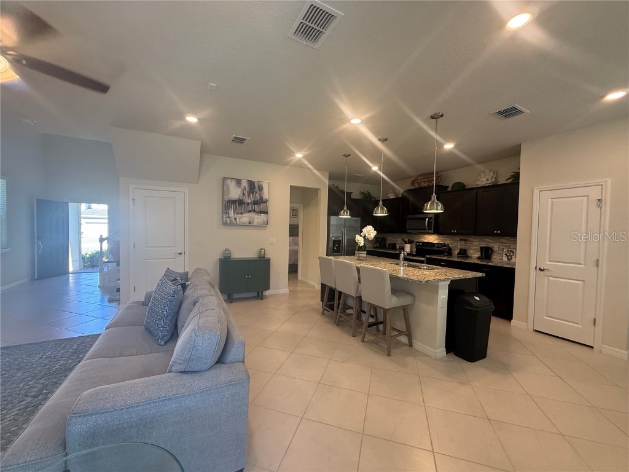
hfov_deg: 102.1
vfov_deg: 85.7
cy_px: 236
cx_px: 314
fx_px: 254
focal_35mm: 14
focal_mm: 2.22
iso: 250
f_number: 2.2
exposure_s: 1/120
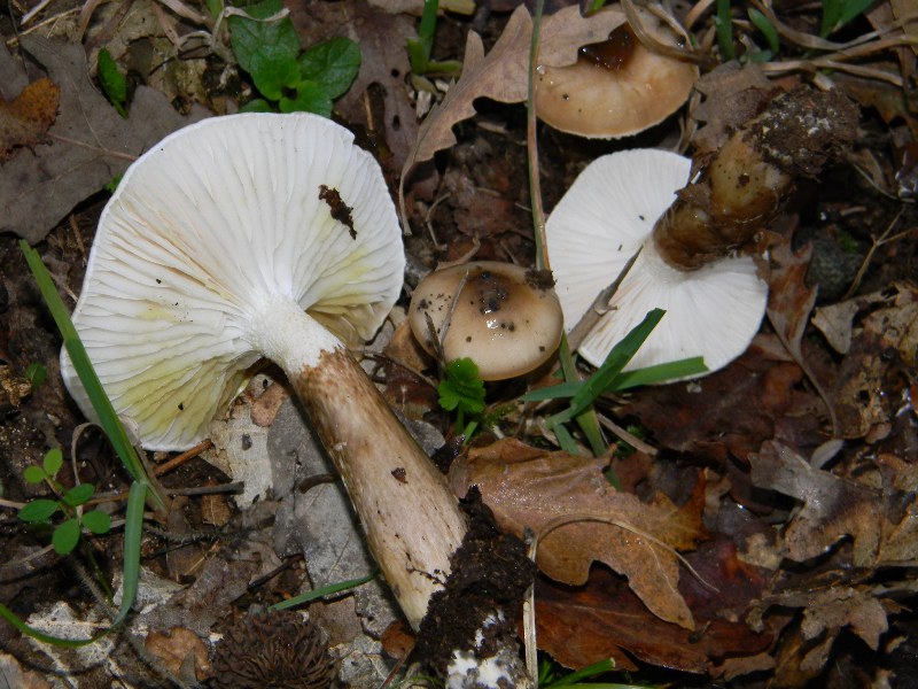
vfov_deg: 17.8
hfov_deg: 23.6
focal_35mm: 83
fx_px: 2201
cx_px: 459
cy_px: 344
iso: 200
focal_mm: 15.1
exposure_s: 1/30
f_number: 4.5
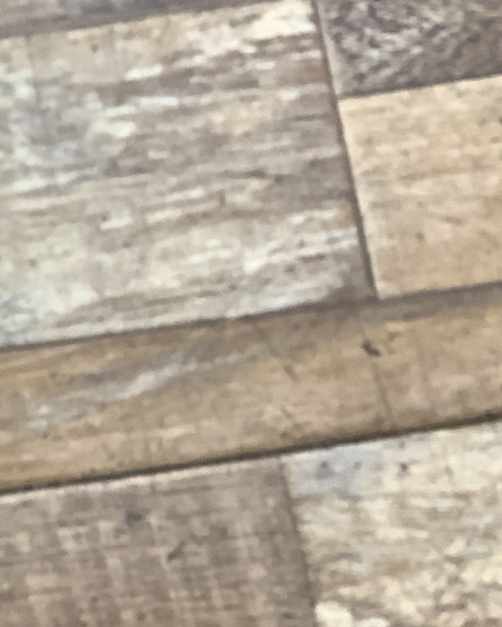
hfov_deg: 15.5
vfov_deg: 21.3
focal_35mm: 88
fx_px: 1634
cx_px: -342
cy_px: 85
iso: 100
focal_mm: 3.3
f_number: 2.4
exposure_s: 1/50
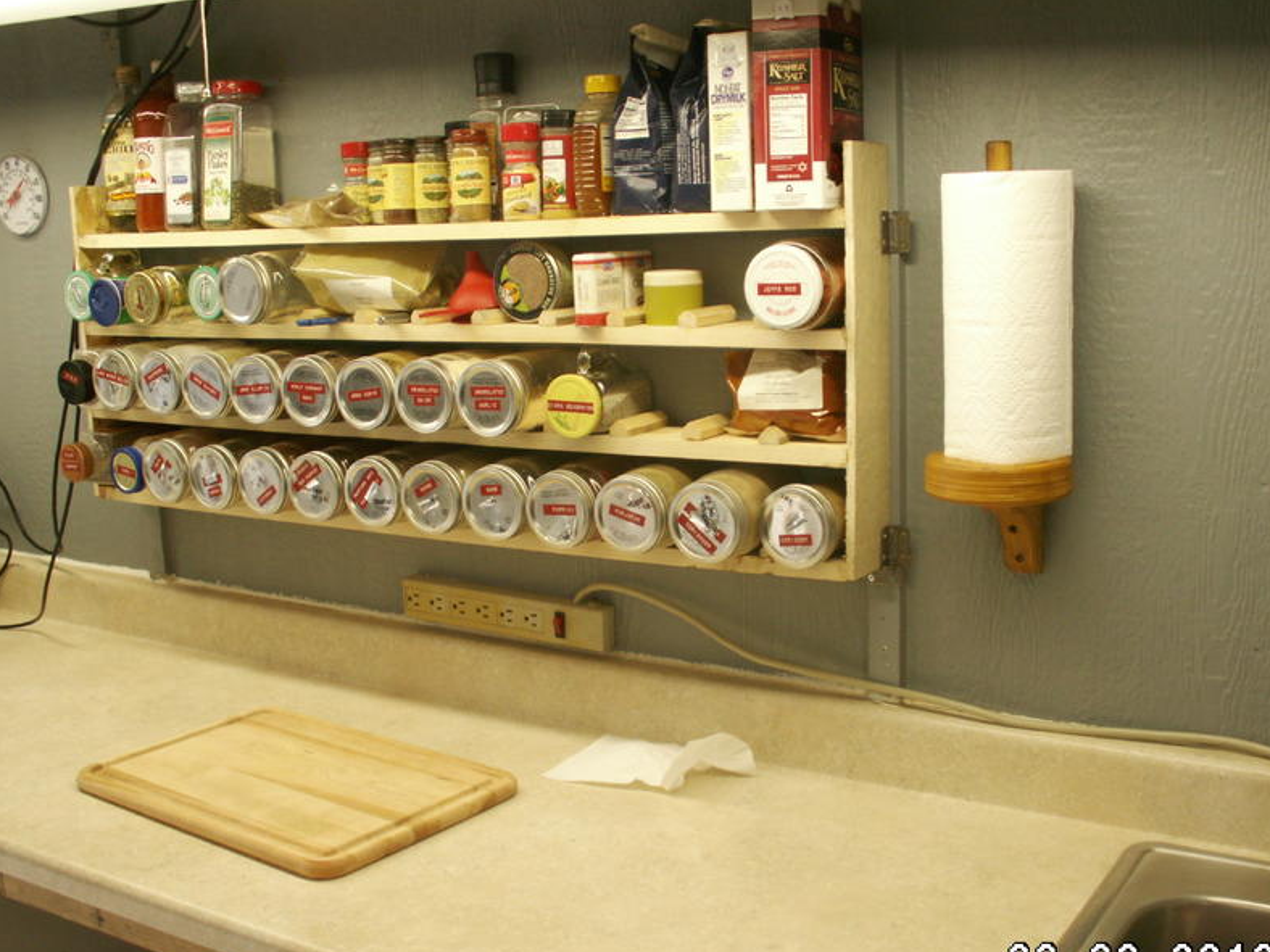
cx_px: 669
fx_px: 1468
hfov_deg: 46.8
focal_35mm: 40
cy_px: 524
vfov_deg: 35.9
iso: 64
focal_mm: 5.86
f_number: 2.8
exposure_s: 1/40
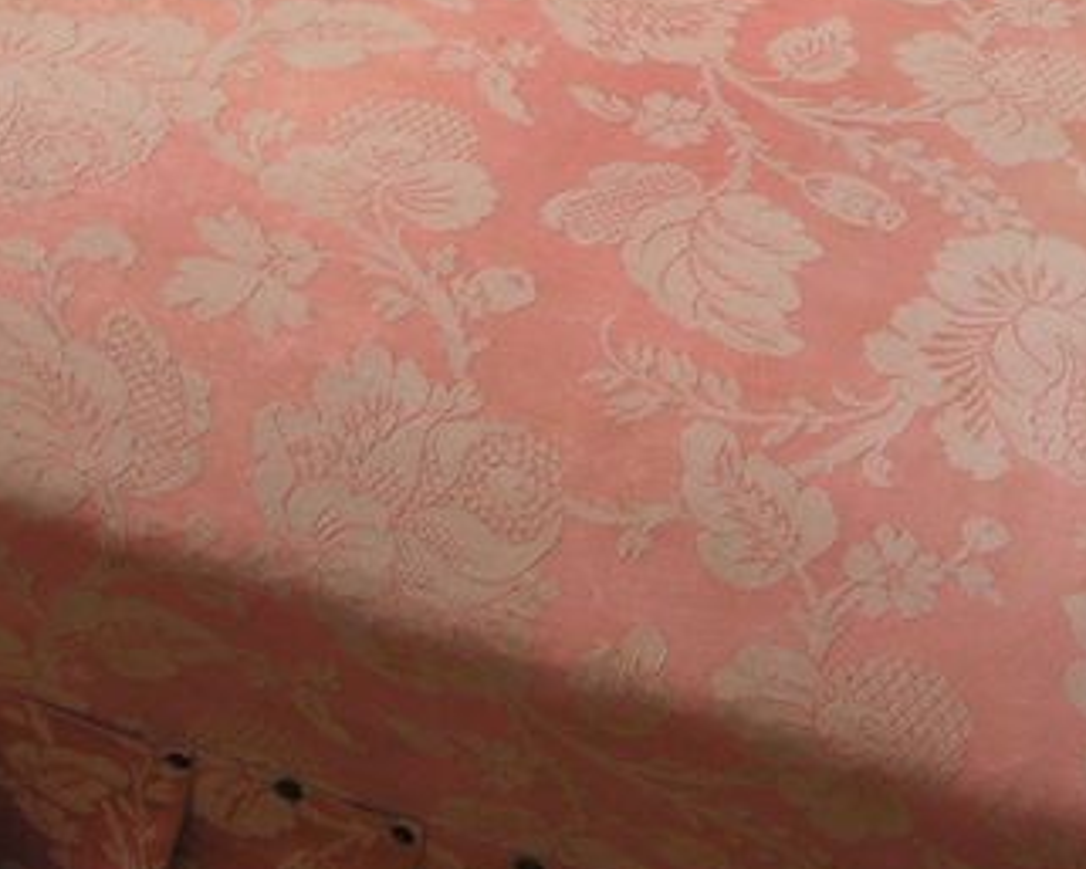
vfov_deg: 15.6
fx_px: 3054
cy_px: -157
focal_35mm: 95
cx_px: 200
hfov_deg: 19.9
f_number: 3.2
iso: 64
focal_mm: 6
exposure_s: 1/800
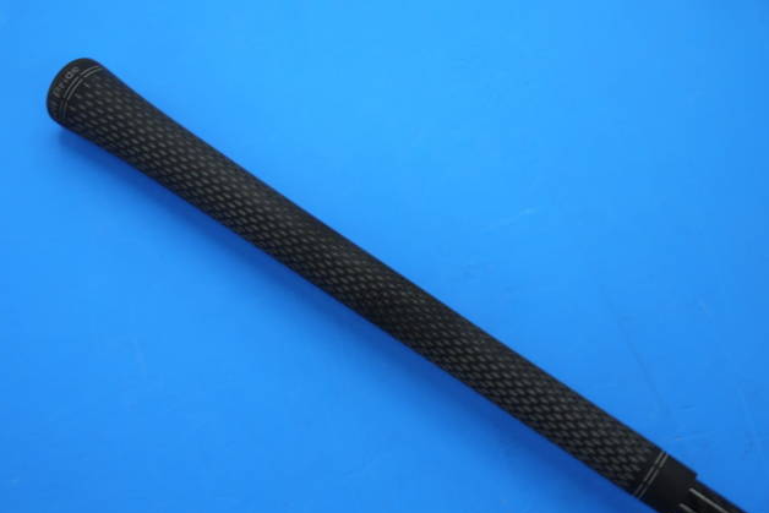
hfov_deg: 37.5
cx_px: 382
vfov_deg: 25.5
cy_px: 274
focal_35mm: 53
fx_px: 1132
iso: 200
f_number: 4.6
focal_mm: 25
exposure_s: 1/60
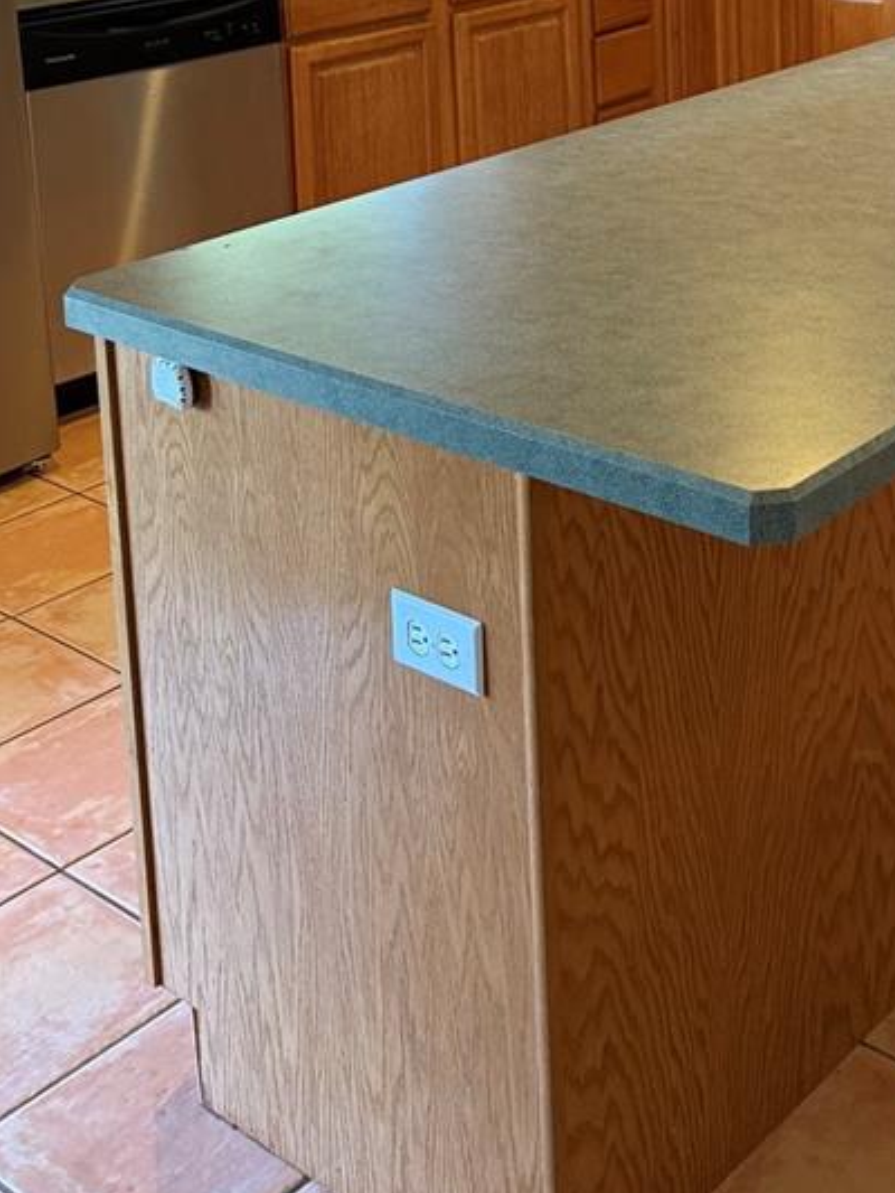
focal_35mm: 54
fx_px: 1861
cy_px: -22
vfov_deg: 32.5
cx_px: 823
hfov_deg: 26.1
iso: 320
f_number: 1.78
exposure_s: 1/60
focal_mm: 6.76
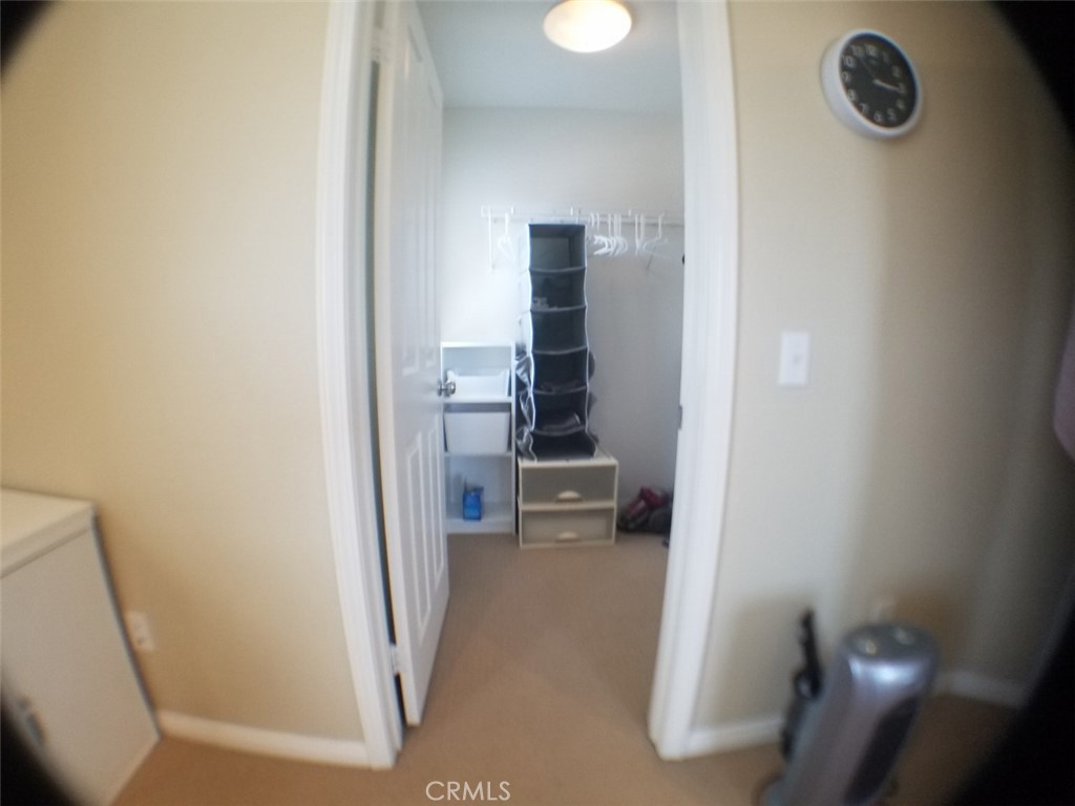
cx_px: 538
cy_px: 403
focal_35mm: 26
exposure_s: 1/60
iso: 100
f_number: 1.7
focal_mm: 4.25
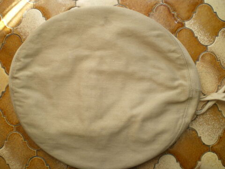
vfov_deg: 37.7
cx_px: 112
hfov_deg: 49.0
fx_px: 247
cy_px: 84
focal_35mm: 38
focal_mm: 6.3
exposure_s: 1/50
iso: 100
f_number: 3.1
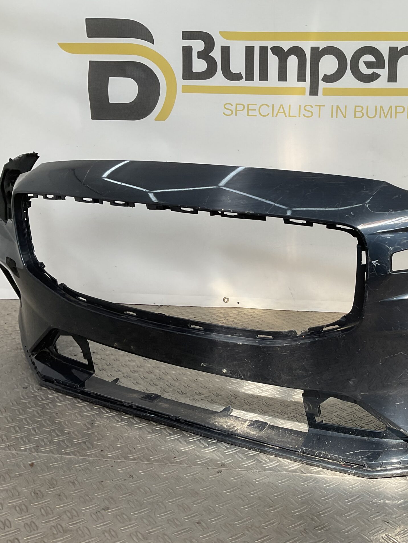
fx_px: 613
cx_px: 338
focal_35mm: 39
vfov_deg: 47.9
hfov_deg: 35.4
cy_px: 272
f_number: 1.8
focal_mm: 3
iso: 16
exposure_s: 1/353
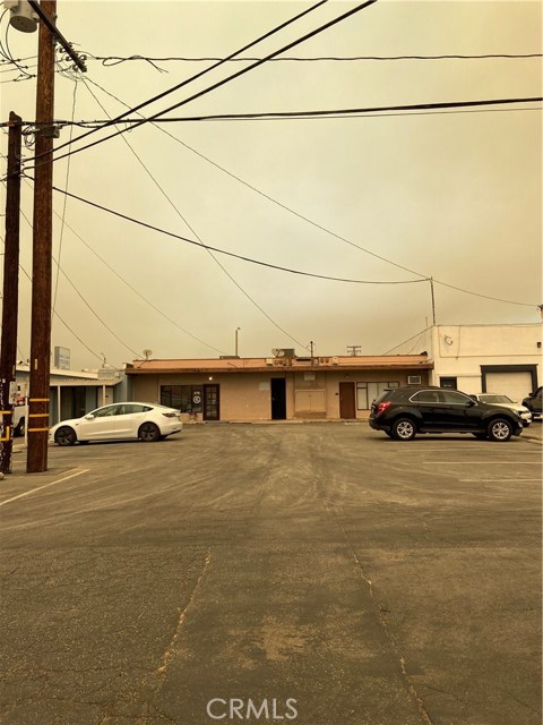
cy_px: 362
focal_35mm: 26
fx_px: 544
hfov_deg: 53.1
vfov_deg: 67.3
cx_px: 272
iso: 32
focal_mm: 4.25
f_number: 1.8
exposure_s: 1/2762
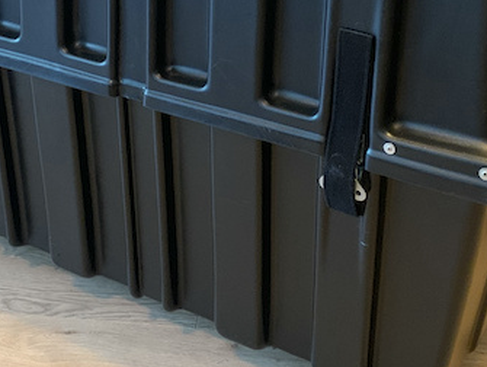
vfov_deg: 23.3
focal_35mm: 62
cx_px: 217
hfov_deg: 31.1
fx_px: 873
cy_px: 71
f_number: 1.8
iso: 400
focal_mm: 4.25
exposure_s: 1/30
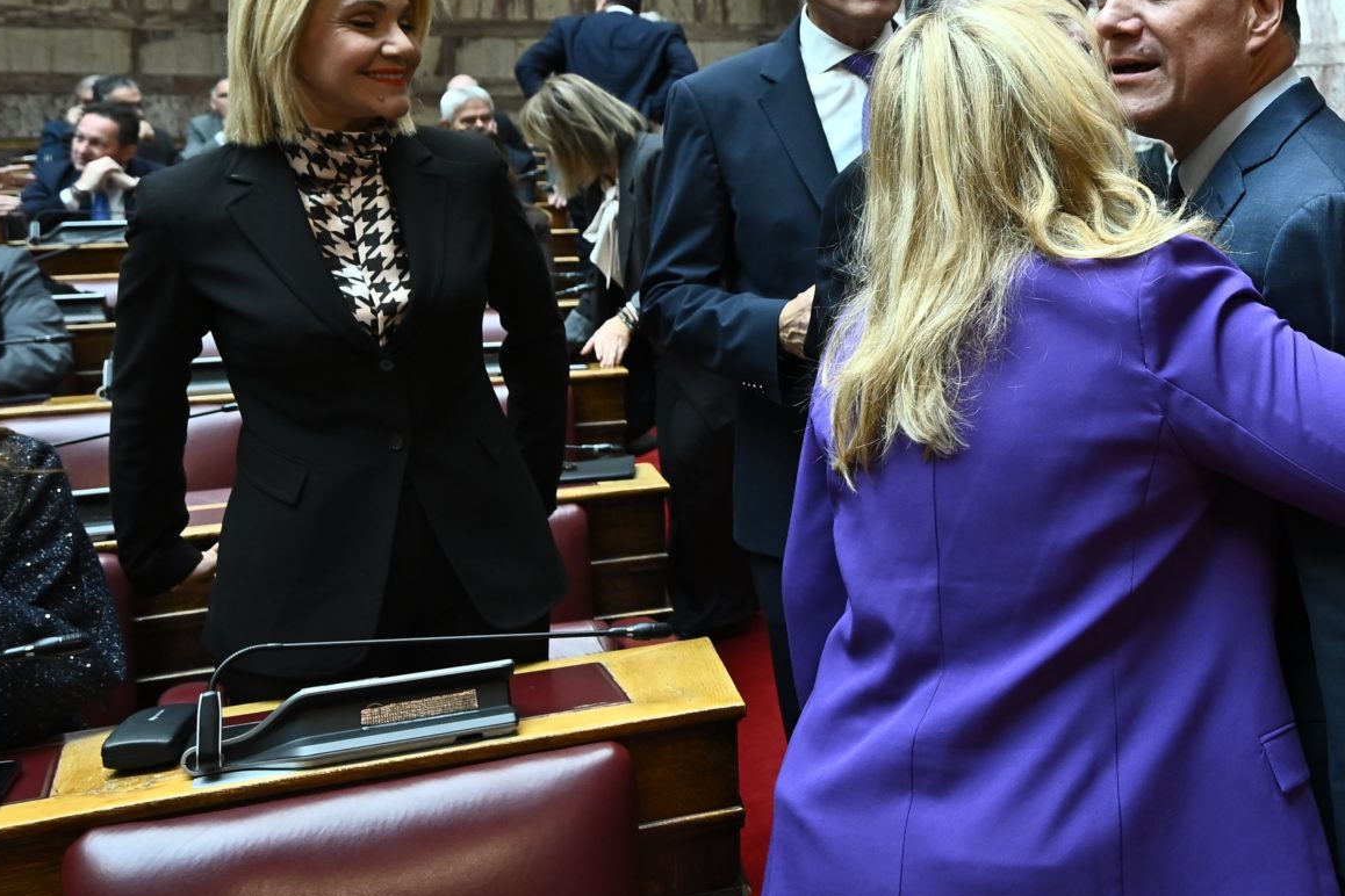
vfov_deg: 30.8
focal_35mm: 43
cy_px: 266
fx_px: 1610
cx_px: 1215
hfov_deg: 41.7
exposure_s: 1/250
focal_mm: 19.5
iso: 1600
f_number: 4.5
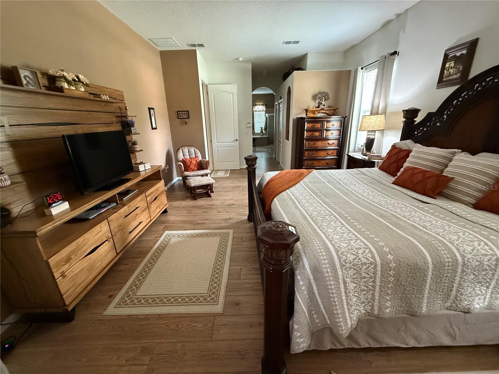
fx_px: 202
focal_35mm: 14
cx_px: 250
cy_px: 187
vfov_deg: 85.7
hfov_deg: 102.1
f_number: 2.2
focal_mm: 2.22
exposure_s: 1/60
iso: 800
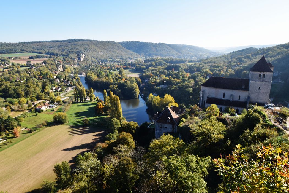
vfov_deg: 56.1
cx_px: 144
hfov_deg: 77.3
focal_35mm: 22
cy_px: 96
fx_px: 181
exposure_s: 1/250
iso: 200
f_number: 8
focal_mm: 15
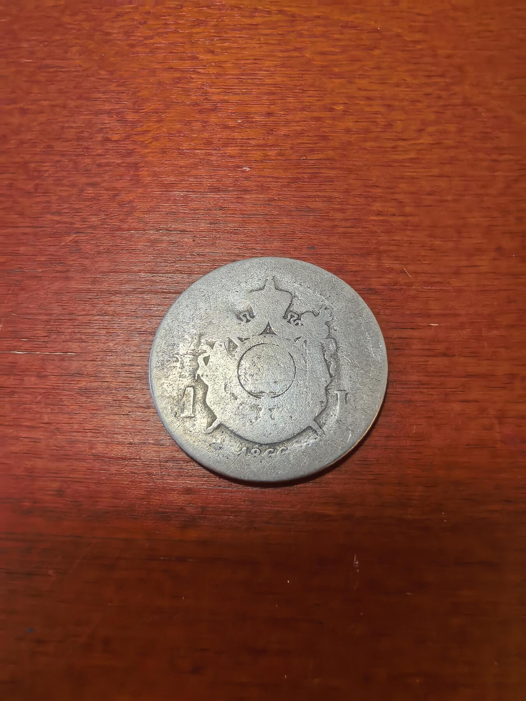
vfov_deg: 71.6
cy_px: 350
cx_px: 263
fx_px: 486
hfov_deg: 56.8
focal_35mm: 24
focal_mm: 1.68
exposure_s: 1/50
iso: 160
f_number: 2.2
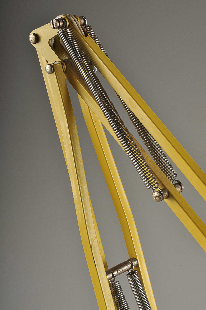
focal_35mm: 82
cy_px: 155
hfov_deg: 16.5
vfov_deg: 24.6
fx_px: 710
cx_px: 103
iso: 100
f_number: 20
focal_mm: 55
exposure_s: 1/250
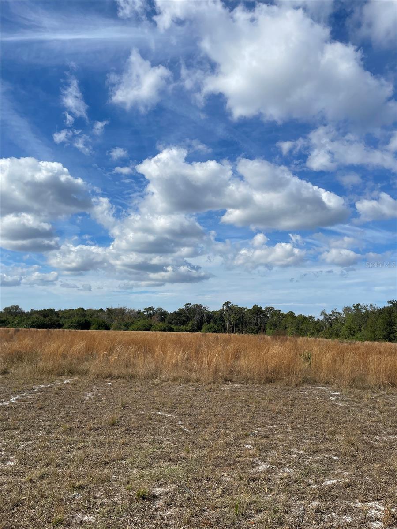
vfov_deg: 67.3
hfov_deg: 53.1
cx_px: 198
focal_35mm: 26
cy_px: 264
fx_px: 398
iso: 50
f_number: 1.6
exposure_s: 1/10000
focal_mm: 5.1
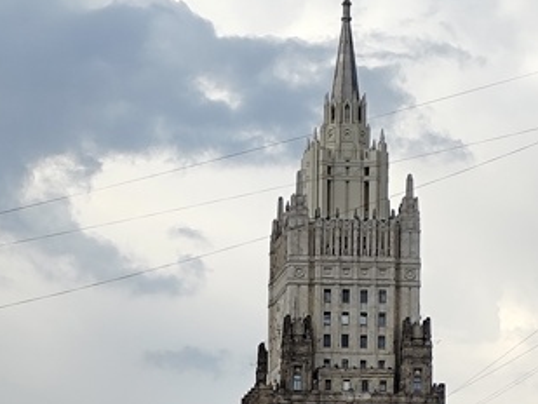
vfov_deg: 4.9
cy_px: 531
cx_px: -23
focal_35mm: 303
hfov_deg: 6.5
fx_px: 4711
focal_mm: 6.19
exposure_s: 1/886
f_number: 1.65
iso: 50
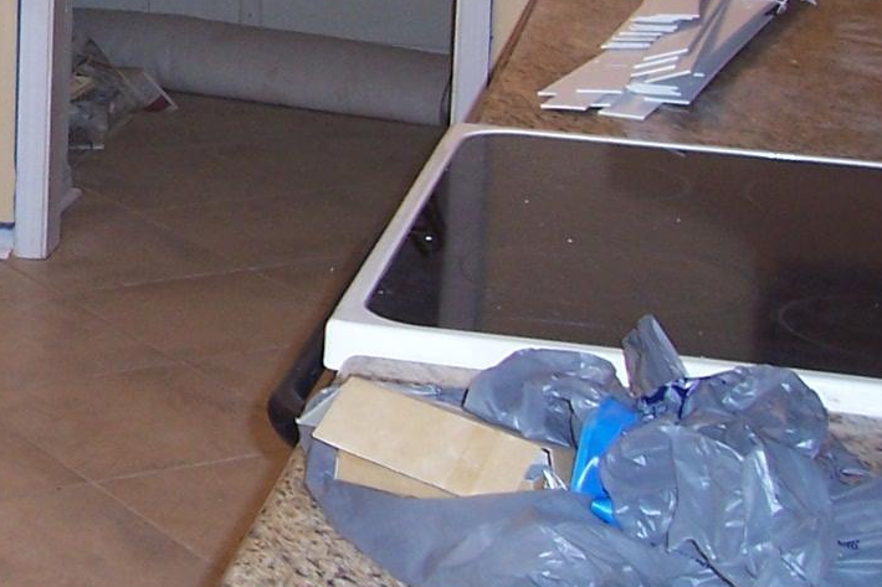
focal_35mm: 102
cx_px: -353
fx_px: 2498
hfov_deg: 18.3
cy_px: -156
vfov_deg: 13.0
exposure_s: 1/60
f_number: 2.7
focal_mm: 5.6
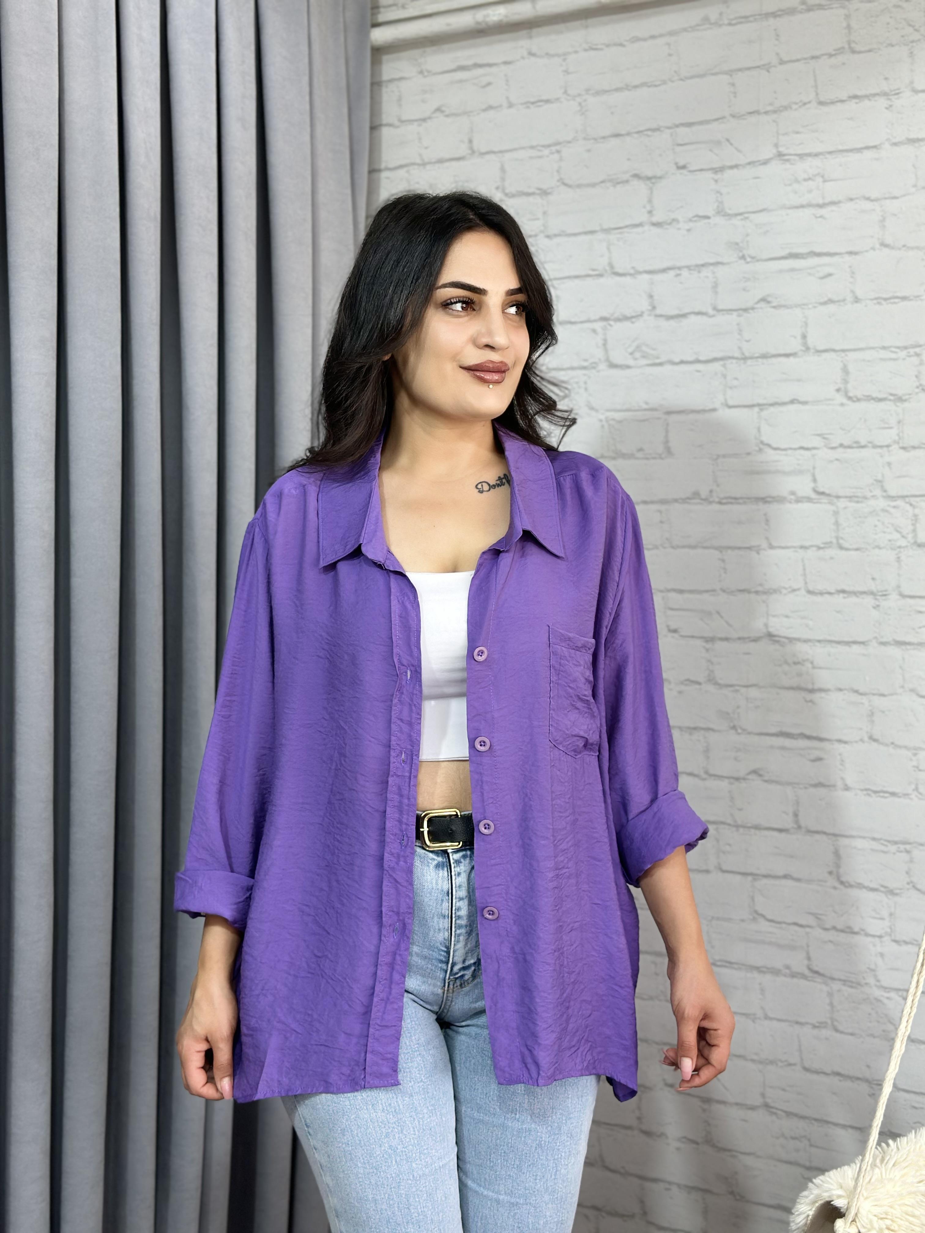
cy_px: 616
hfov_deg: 30.3
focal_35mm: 48
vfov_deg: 39.7
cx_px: 462
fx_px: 1710
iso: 64
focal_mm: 6.86
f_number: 1.78
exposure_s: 1/104
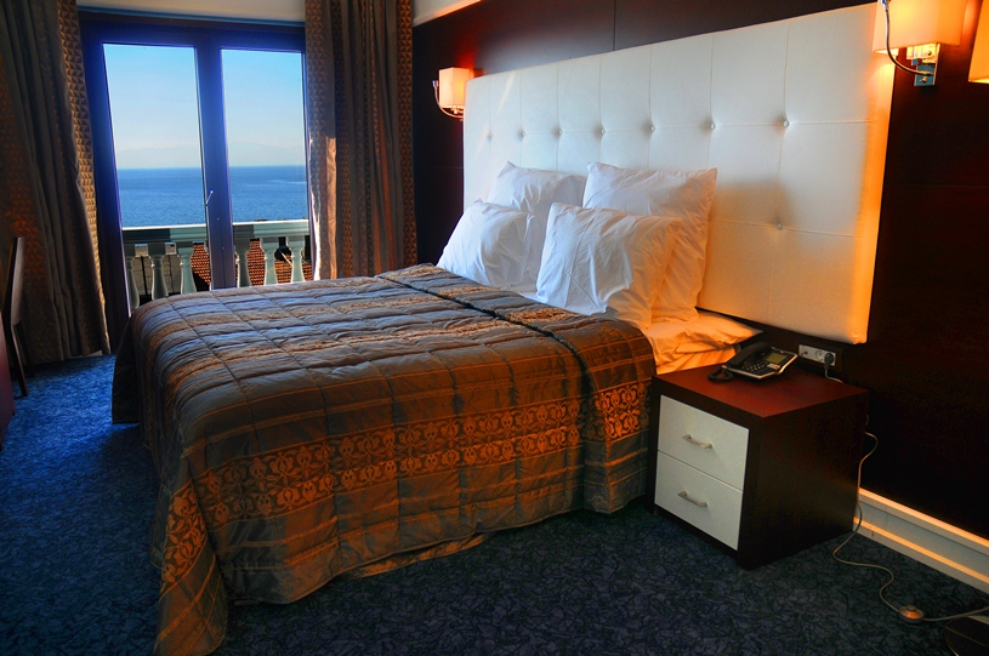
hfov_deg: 67.5
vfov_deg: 47.8
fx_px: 741
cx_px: 494
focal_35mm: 27
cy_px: 328
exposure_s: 1/40
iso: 250
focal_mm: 18
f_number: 3.5
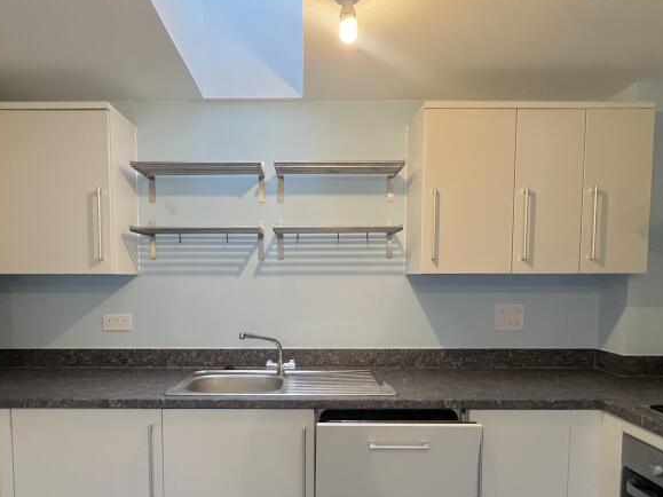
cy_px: 316
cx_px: 302
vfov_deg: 58.0
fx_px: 440
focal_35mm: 23
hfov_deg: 73.8
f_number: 1.8
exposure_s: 1/50
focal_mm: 1.57
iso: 320
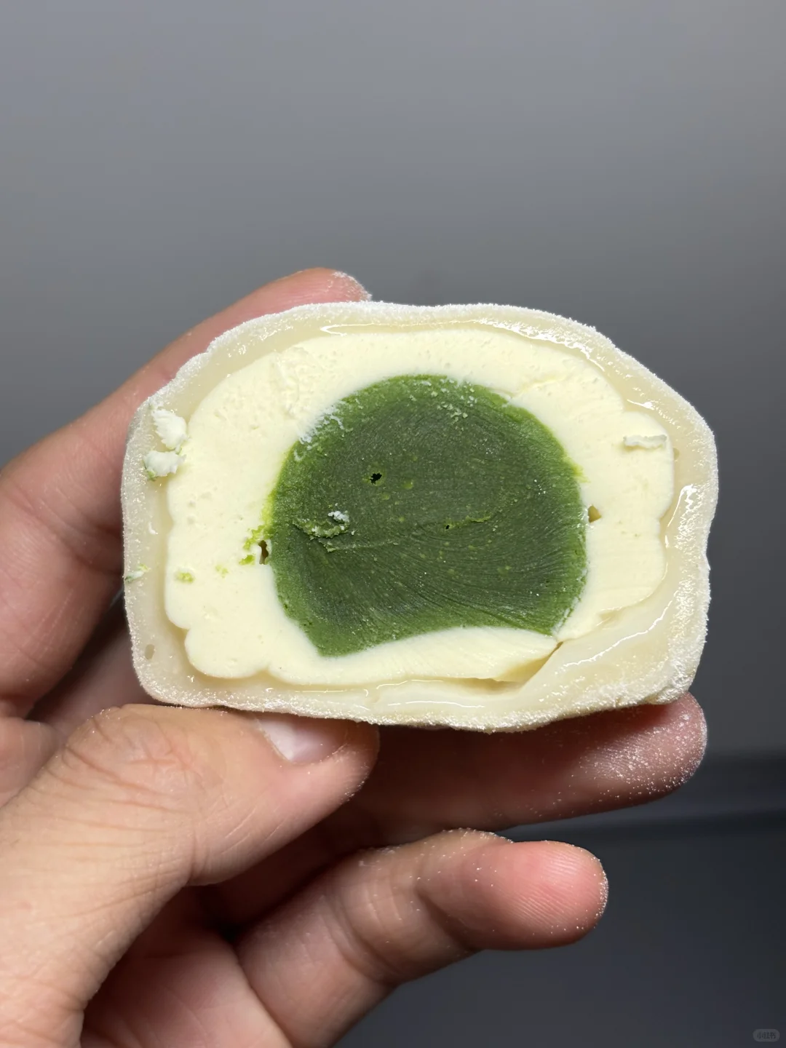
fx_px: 1574
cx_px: 393
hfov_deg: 28.0
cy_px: 524
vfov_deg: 36.8
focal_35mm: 52
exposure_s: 1/118
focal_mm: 5.96
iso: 32
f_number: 1.6
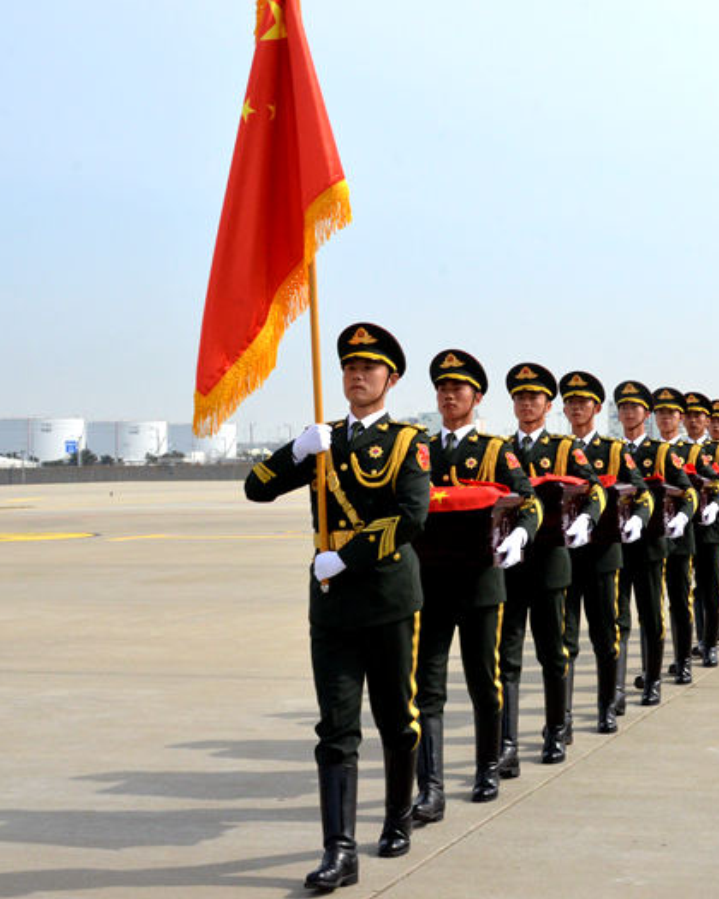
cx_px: 548
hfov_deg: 25.1
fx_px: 1596
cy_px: 450
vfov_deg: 31.5
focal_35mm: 60
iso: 1250
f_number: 16
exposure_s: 1/1000
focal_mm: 28
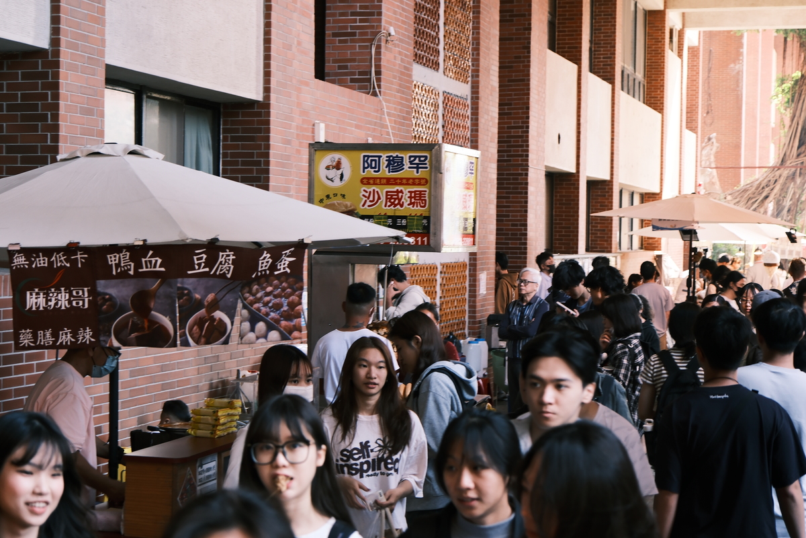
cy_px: 269
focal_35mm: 70
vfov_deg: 19.5
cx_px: 403
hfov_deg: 28.8
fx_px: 1567
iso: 500
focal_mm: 46.6
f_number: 4
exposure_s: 1/60
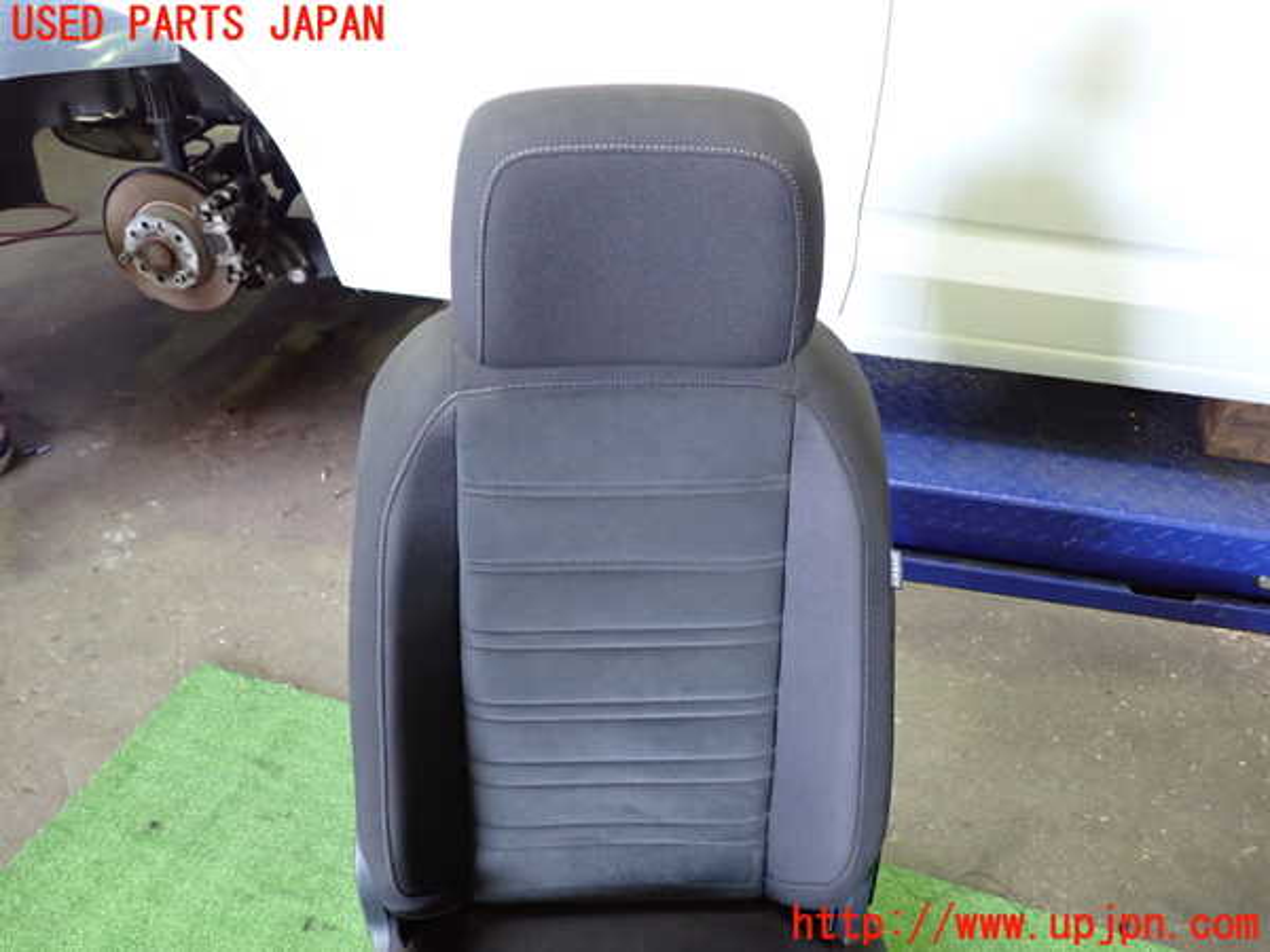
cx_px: 635
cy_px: 476
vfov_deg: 46.8
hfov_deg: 60.0
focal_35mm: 30
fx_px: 1101
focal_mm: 5.4
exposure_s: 1/30
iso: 400
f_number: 2.3
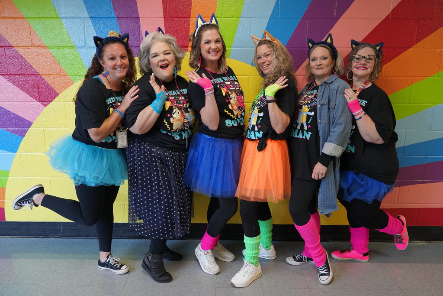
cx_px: 222
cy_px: 148
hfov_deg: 73.7
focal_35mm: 24
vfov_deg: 53.1
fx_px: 295
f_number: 4
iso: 2500
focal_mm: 24
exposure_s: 1/160
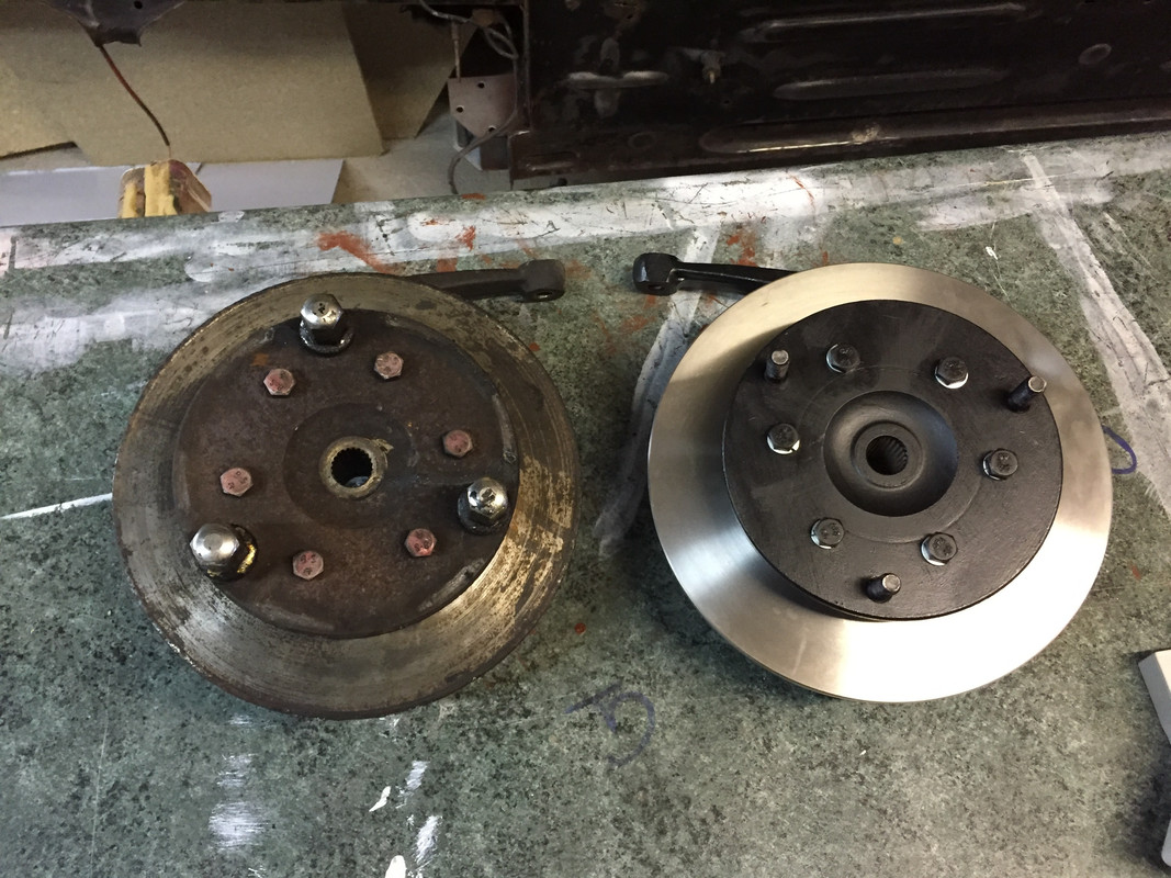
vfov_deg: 48.2
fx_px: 981
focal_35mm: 29
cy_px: 439
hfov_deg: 61.7
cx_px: 586
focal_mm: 4.15
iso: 250
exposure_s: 1/25
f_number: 2.2
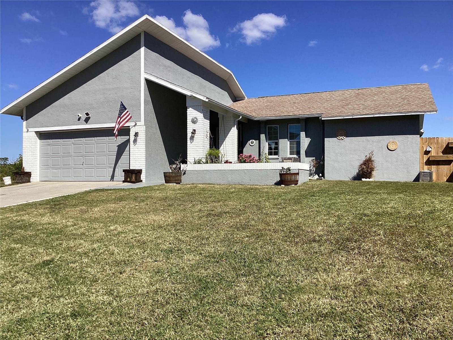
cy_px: 170
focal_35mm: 31
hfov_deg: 58.4
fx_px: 406
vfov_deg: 45.4
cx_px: 226
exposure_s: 1/1894
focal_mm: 3.3
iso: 25
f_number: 2.4
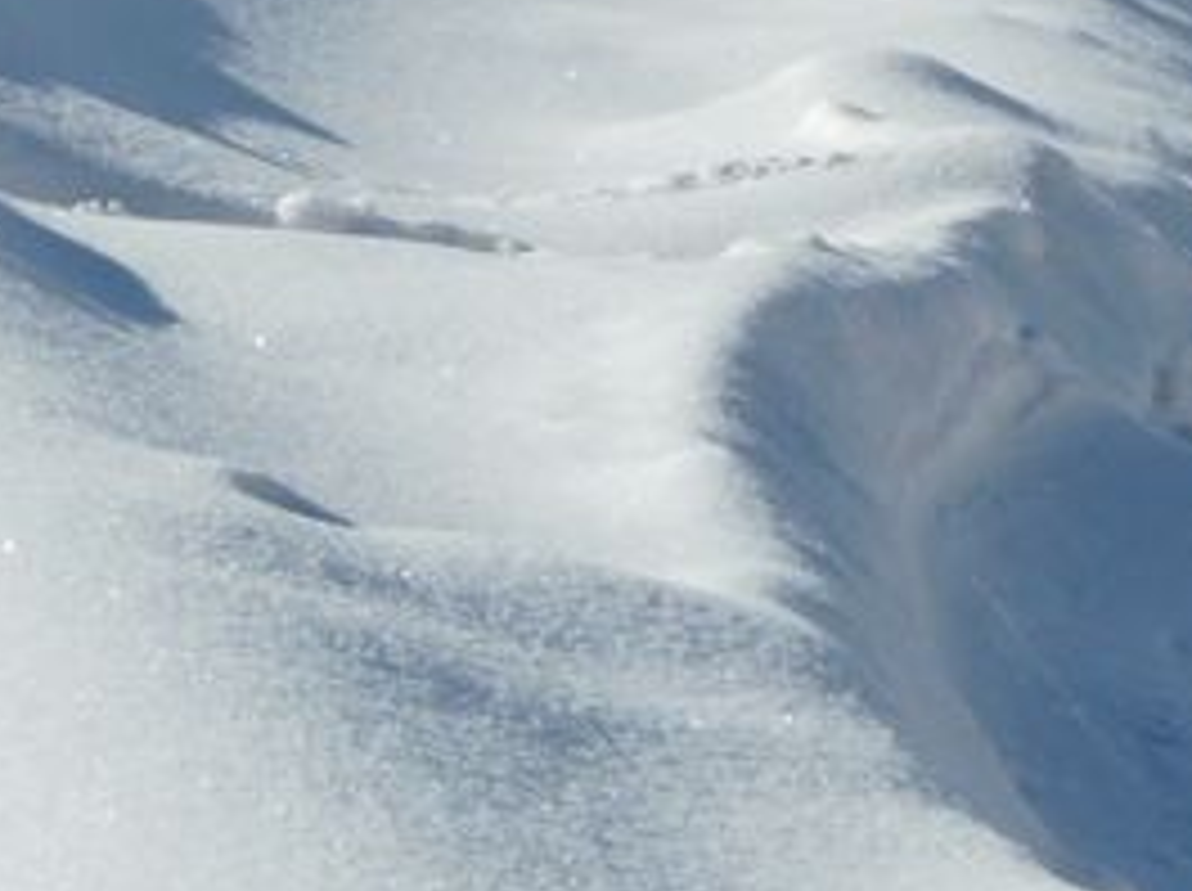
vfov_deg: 5.7
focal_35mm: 257
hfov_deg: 7.7
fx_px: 8838
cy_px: -234
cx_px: 756
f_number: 8
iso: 100
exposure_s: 1/500
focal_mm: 14
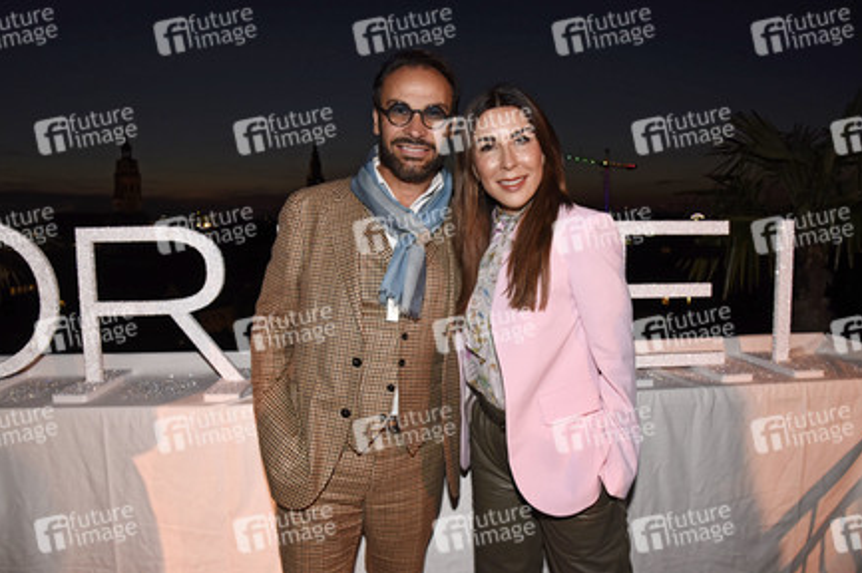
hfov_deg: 71.6
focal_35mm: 25
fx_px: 598
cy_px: 281
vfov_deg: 51.2
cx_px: 431
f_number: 6.3
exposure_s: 1/100
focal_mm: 24
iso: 2000
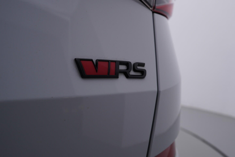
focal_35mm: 36
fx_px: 235
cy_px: 78
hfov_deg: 53.1
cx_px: 118
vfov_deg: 36.9
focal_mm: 24
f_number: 4.5
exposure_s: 1/100
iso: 125
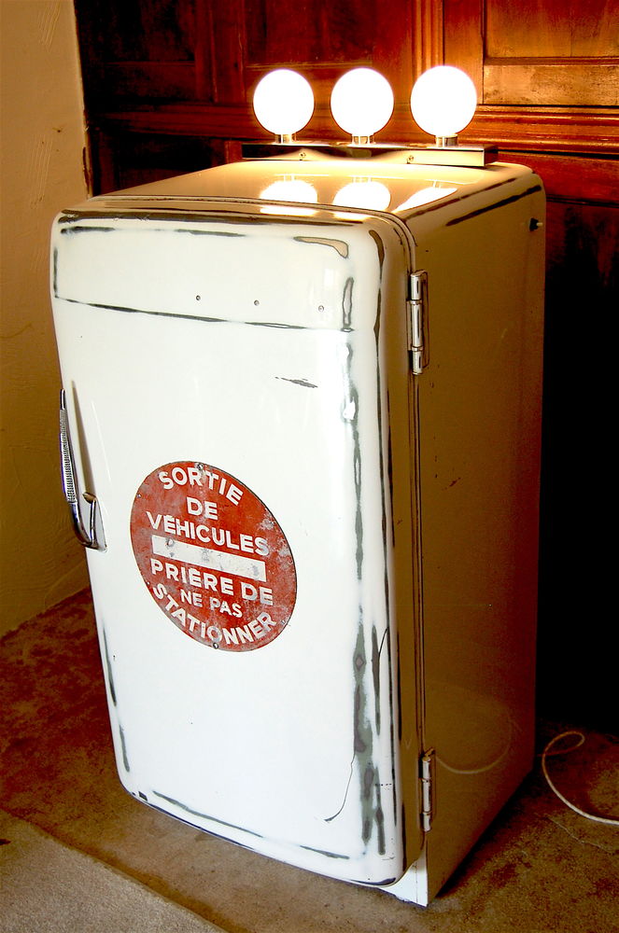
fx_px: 1165
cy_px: 466
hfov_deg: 29.8
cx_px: 310
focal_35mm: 45
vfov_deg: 43.7
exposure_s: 1/100
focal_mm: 30
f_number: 5
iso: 400
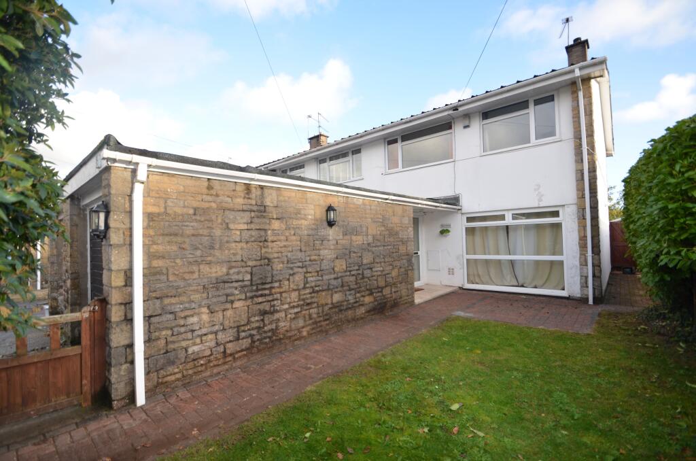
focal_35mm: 15
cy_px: 230
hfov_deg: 100.5
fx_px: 289
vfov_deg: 77.1
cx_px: 348
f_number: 3.5
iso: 100
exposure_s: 1/200
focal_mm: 10
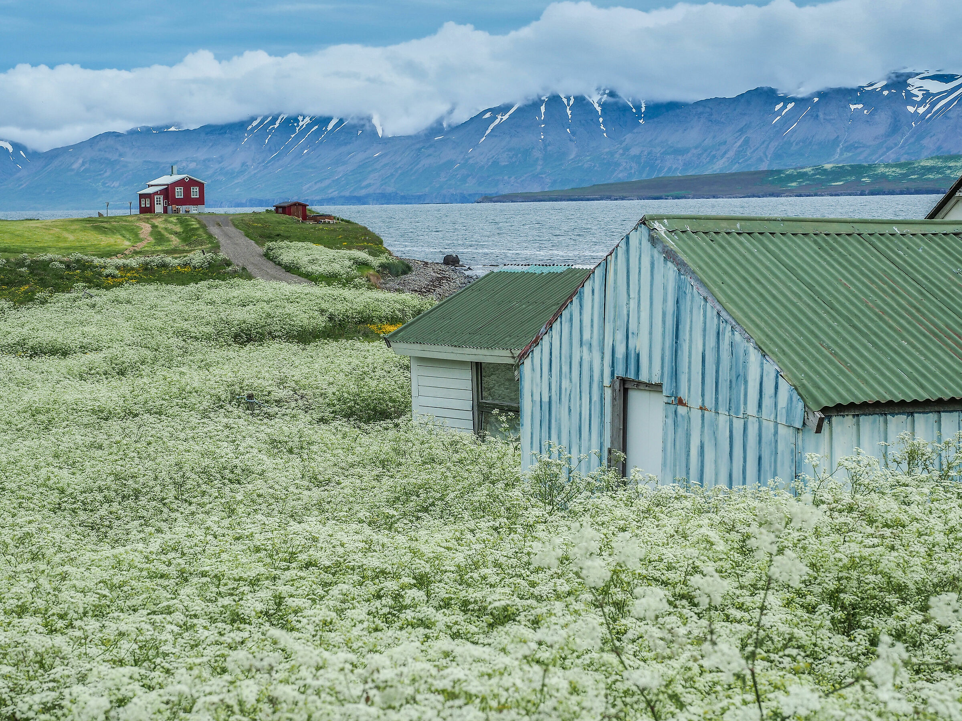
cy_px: 360
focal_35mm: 88
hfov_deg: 22.3
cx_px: 481
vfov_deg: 16.8
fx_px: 2446
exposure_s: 1/500
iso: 200
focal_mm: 44
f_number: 8
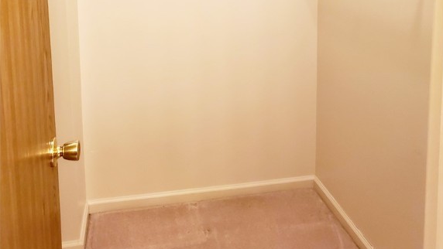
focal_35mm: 38
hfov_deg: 52.8
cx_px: 222
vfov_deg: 29.5
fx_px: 446
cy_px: 11
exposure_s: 1/40
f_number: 2.4
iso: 400
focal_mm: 4.3
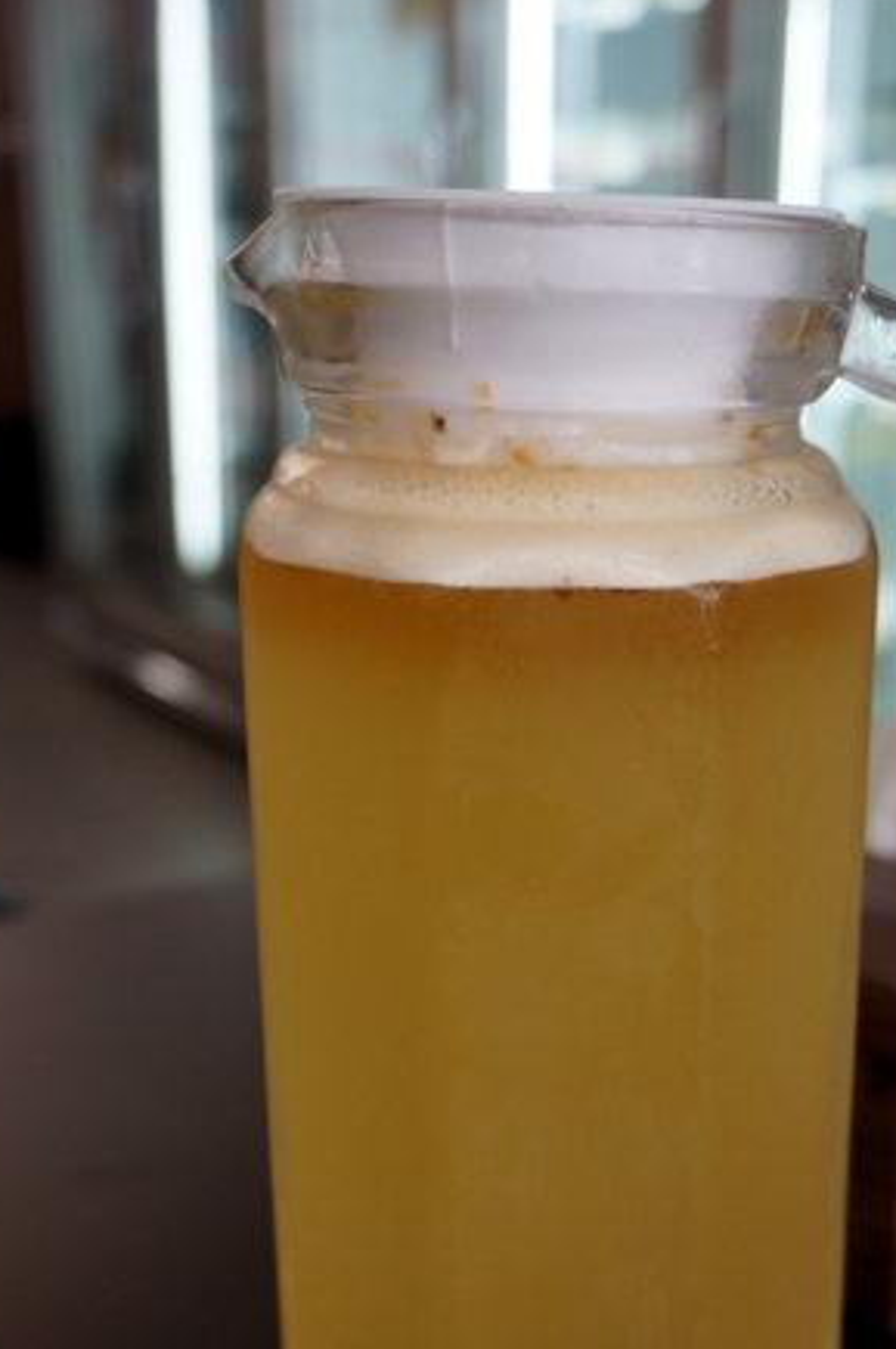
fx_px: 1899
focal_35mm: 51
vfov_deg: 38.5
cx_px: 612
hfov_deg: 26.4
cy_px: 927
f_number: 4.5
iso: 320
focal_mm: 23
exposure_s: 1/60
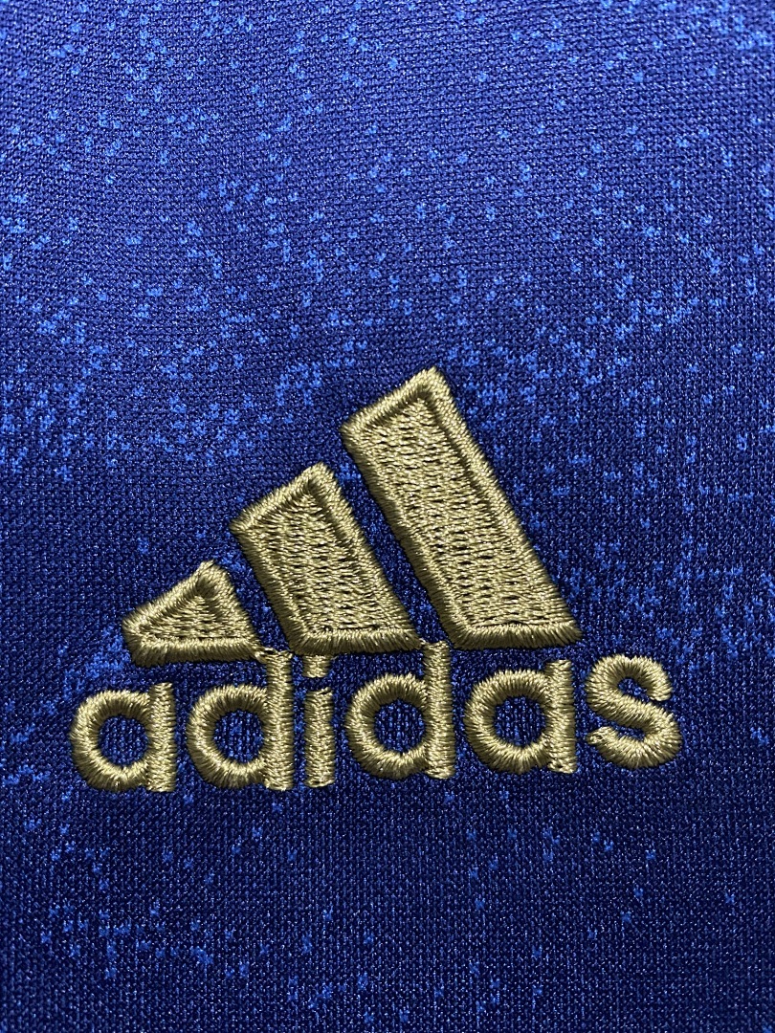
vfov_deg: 67.3
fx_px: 776
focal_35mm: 26
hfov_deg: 53.1
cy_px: 516
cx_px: 388
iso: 500
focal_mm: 4.25
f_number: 1.8
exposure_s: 1/45
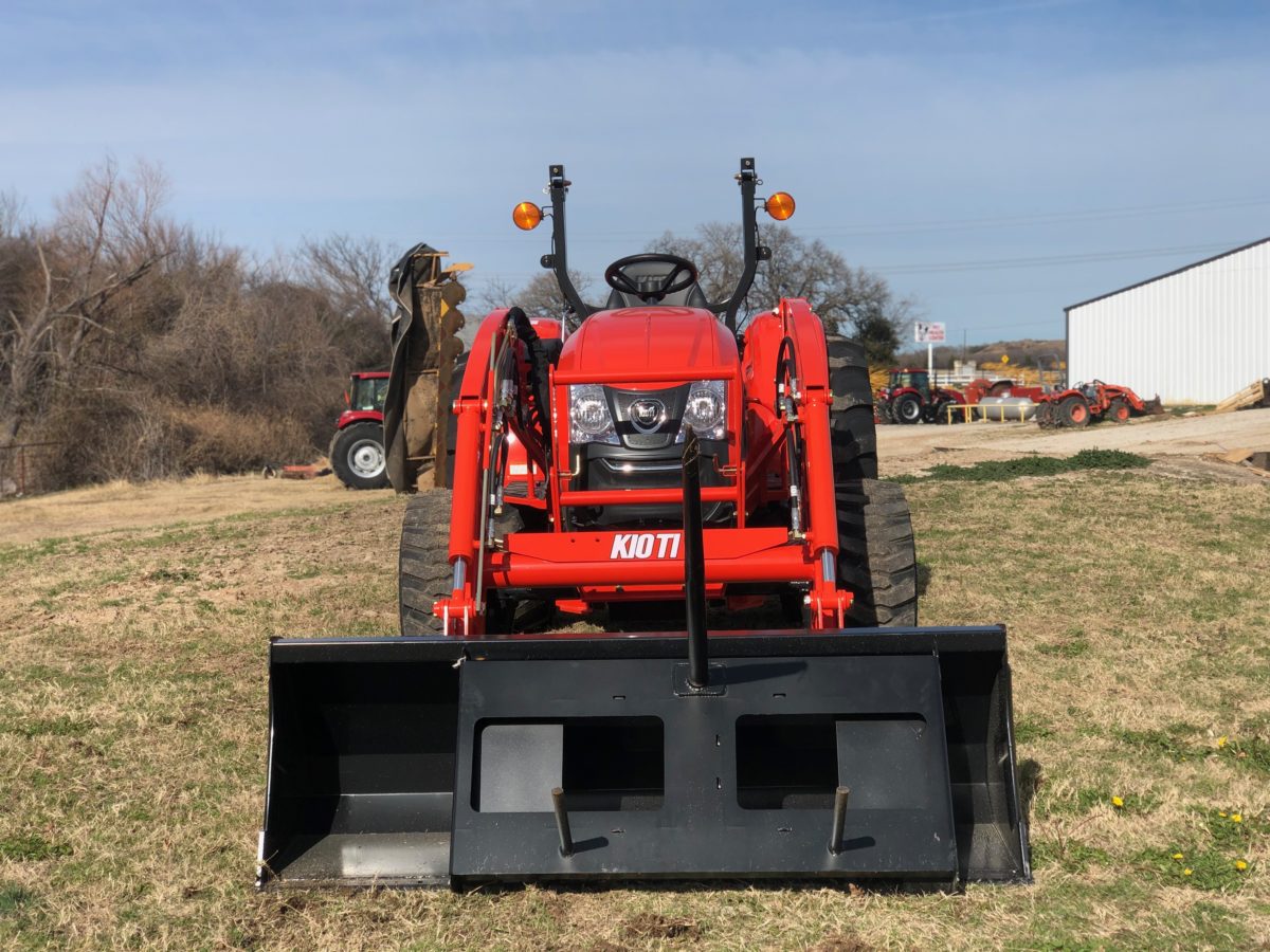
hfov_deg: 36.8
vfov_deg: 28.0
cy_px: 476
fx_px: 1908
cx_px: 635
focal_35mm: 52
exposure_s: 1/1312
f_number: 2.4
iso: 16
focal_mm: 6
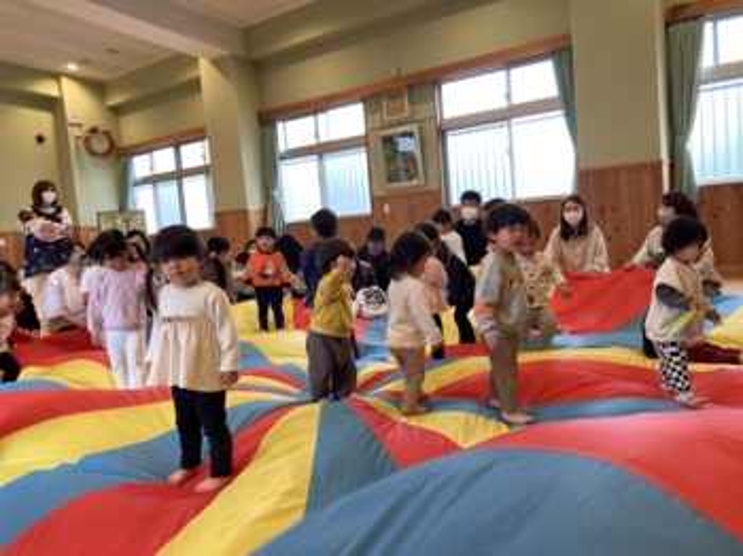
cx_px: 372
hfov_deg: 63.5
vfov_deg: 49.7
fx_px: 601
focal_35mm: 28
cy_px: 278
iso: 50
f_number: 1.8
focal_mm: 3.99
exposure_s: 1/50
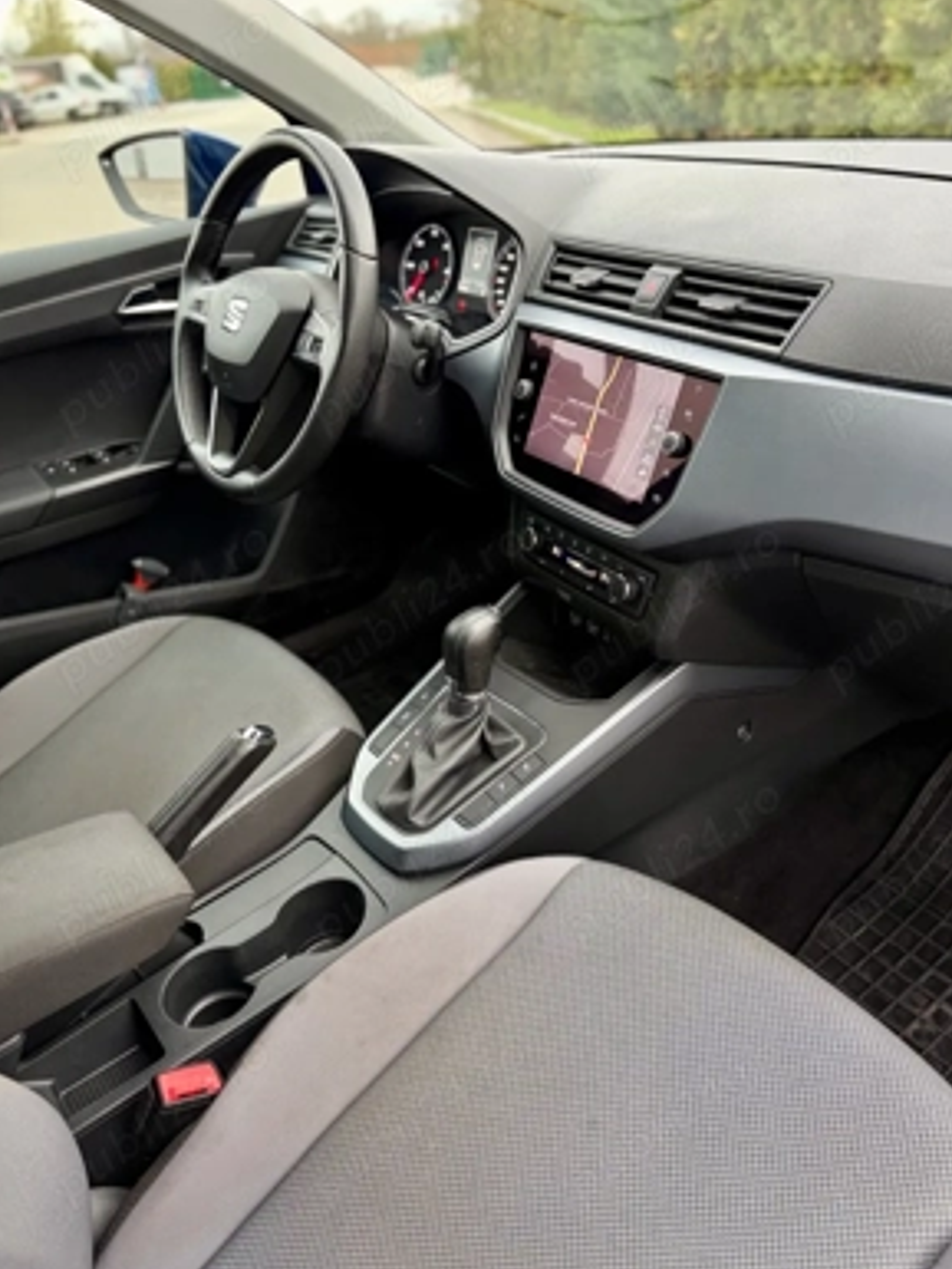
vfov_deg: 65.3
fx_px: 990
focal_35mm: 27
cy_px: 646
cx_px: 484
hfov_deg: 51.4
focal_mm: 5.96
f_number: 1.6
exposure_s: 1/50
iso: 64
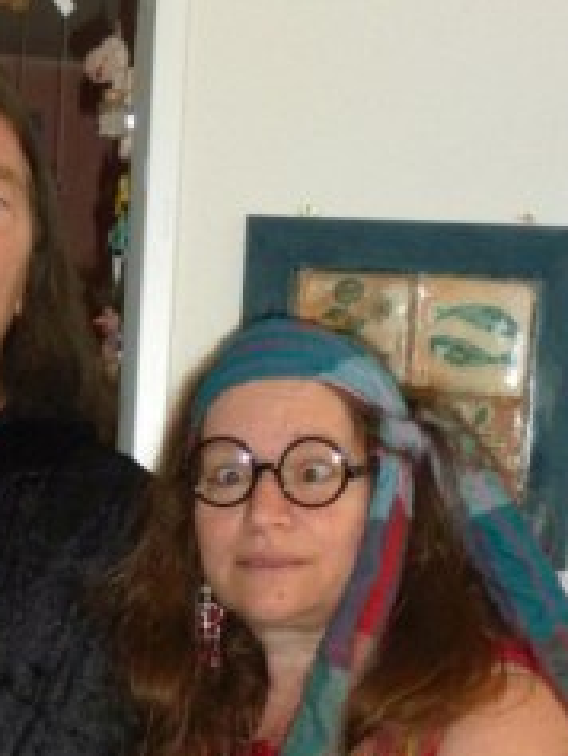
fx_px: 2995
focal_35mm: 137
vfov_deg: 14.1
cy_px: 837
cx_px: -19
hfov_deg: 10.7
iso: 800
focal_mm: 10.9
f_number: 4.5
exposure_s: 1/60
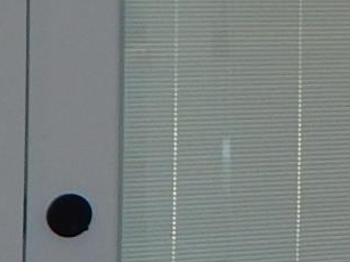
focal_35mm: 163
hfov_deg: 11.5
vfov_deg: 9.1
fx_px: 1647
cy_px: 18
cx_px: 571
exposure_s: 1/100
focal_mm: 4
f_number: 3
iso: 125
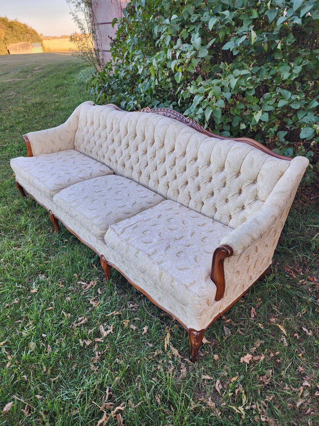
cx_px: 160
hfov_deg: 58.9
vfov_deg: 73.9
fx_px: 283
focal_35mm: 23
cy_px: 213
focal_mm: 6.4
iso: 40
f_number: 1.8
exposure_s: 1/180
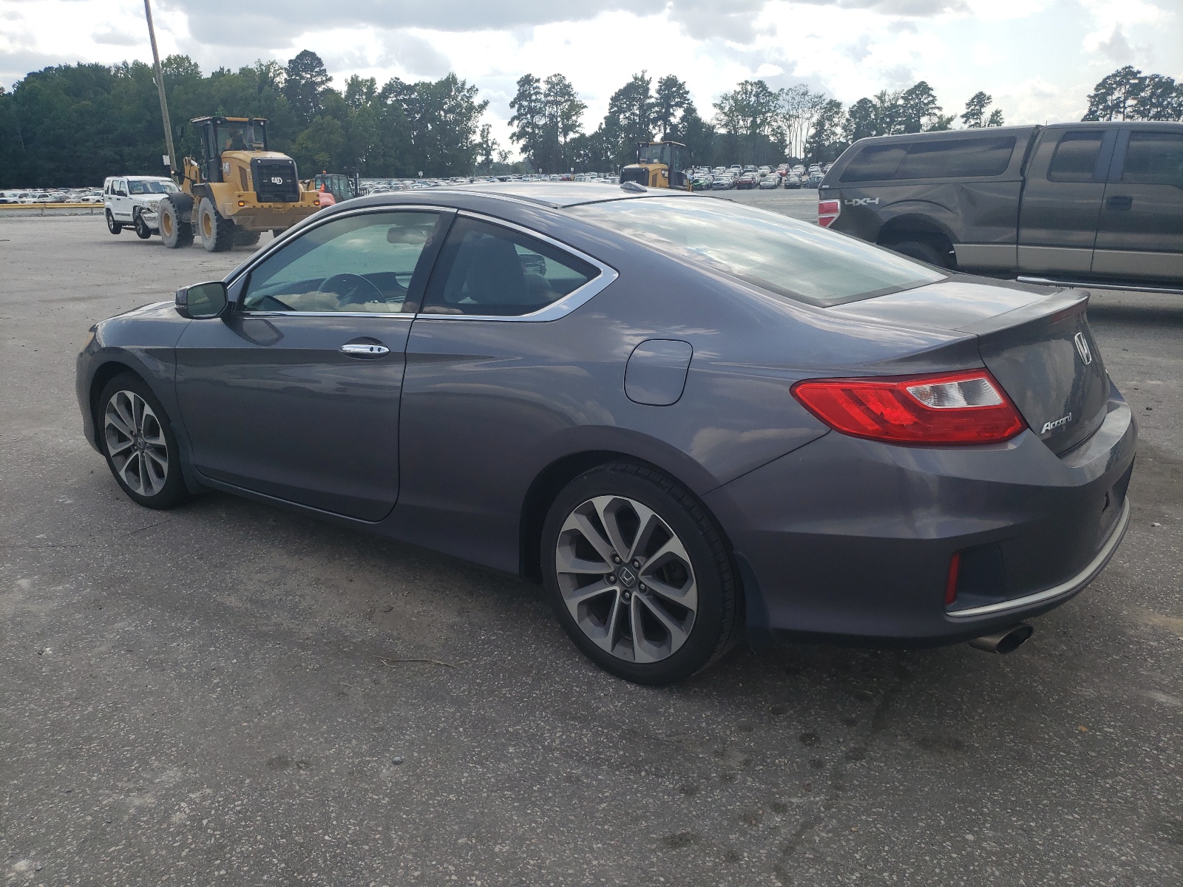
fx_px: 889
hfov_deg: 67.3
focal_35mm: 26
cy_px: 444
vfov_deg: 53.1
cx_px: 592
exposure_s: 1/2000
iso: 50
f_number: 1.5
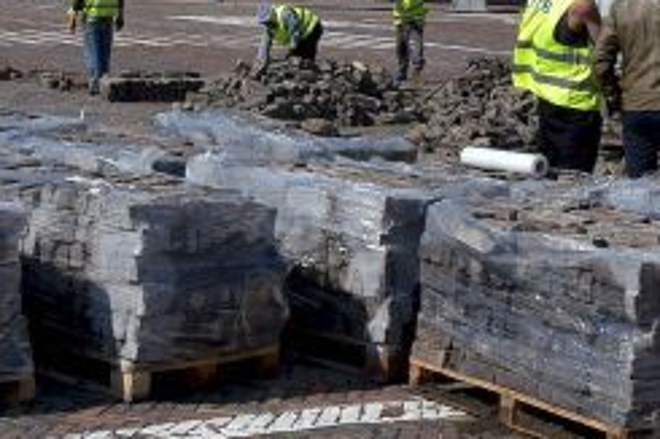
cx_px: 73
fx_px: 1887
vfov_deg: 13.2
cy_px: 82
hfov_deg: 19.5
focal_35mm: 103
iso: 100
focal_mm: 24
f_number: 10
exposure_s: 1/400
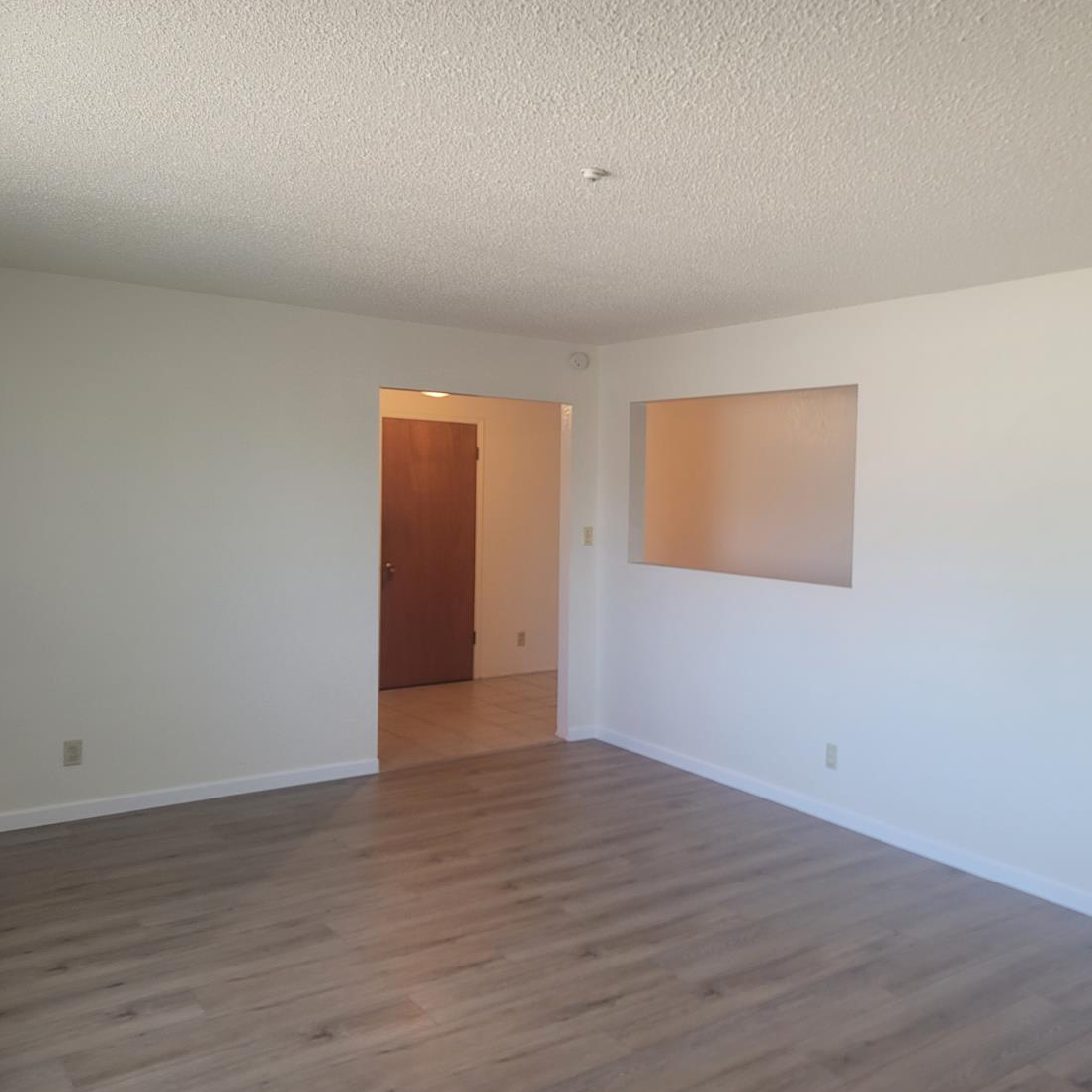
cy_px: 552
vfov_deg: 54.0
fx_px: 1071
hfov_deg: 53.0
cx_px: 726
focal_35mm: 30
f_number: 1.8
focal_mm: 7
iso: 200
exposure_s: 1/60
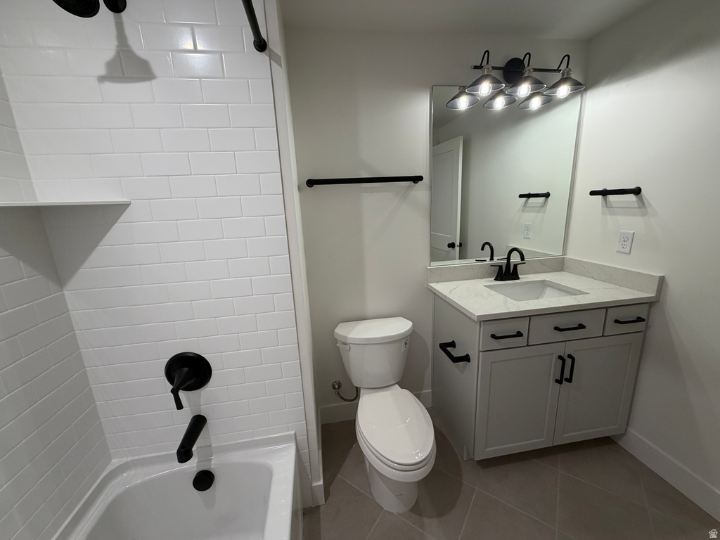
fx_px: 291
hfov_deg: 102.1
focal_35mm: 14
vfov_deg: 85.7
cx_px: 360
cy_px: 270
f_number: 2.2
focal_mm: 2.22
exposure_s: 1/120
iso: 125
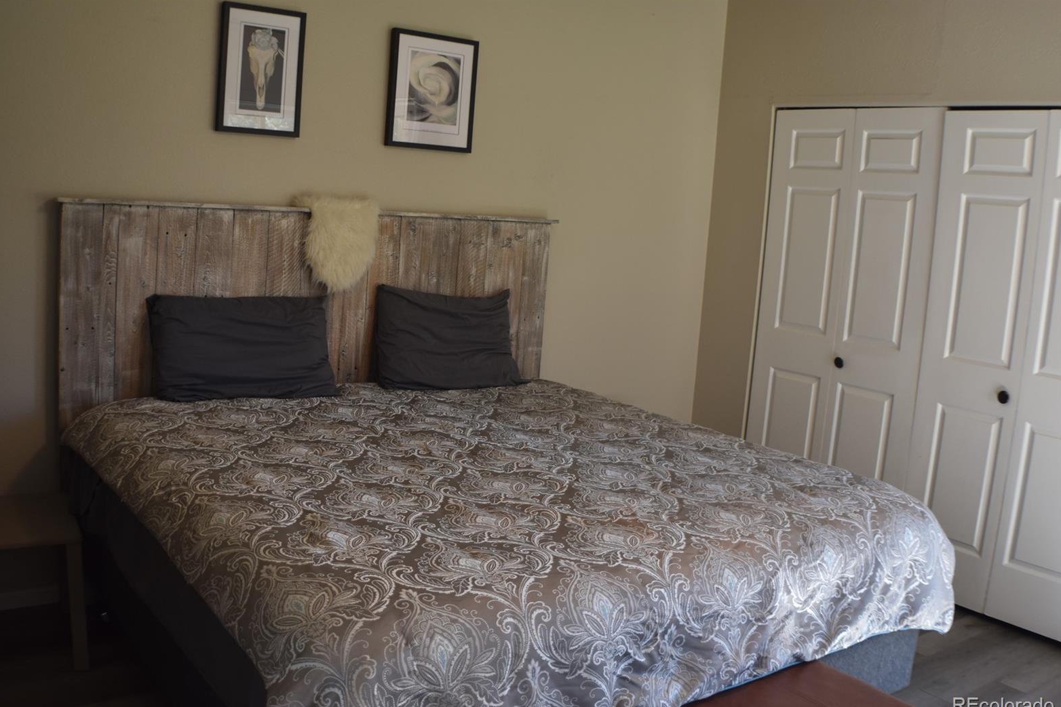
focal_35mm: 45
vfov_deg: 30.2
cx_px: 520
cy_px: 358
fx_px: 1311
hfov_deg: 44.0
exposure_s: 1/60
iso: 400
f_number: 4.2
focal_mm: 29
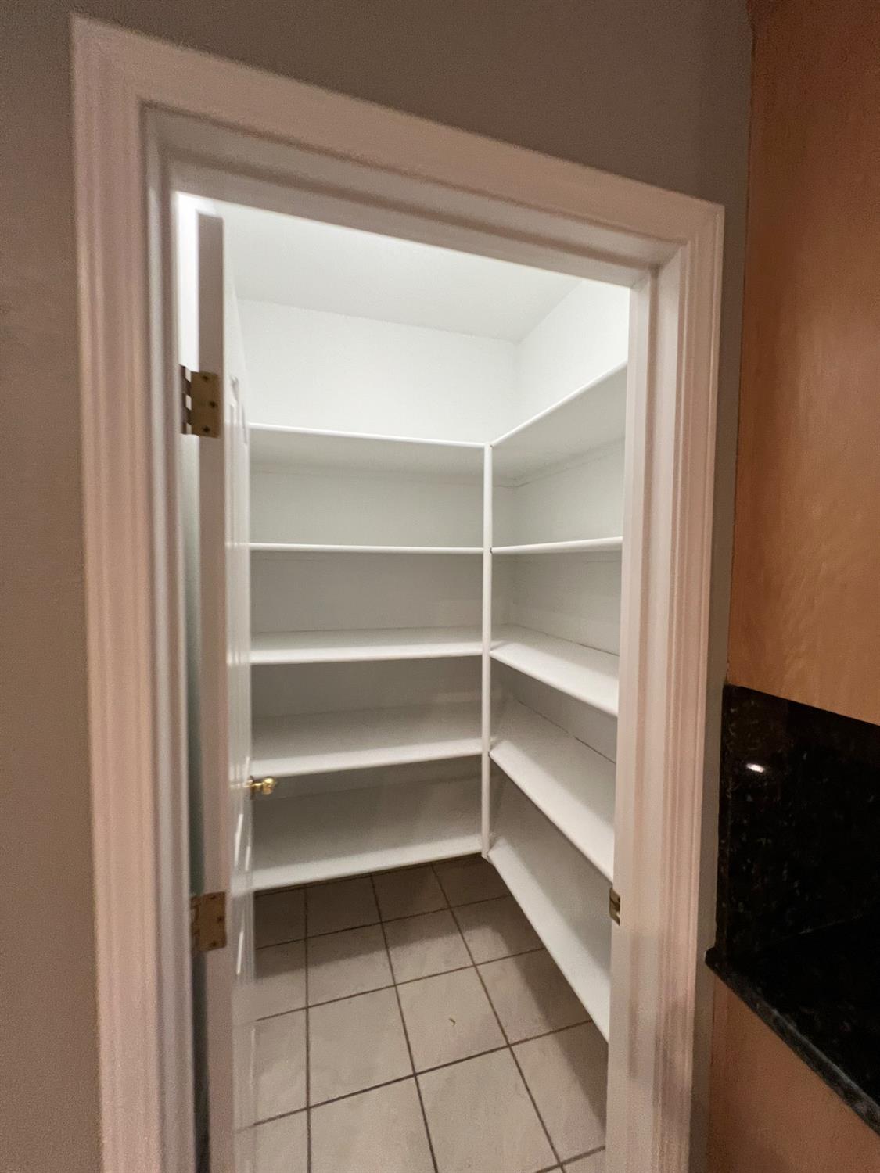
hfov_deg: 89.9
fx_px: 441
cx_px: 440
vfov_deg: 106.2
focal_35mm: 13
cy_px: 586
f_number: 1.8
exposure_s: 1/60
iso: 160
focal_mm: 1.57
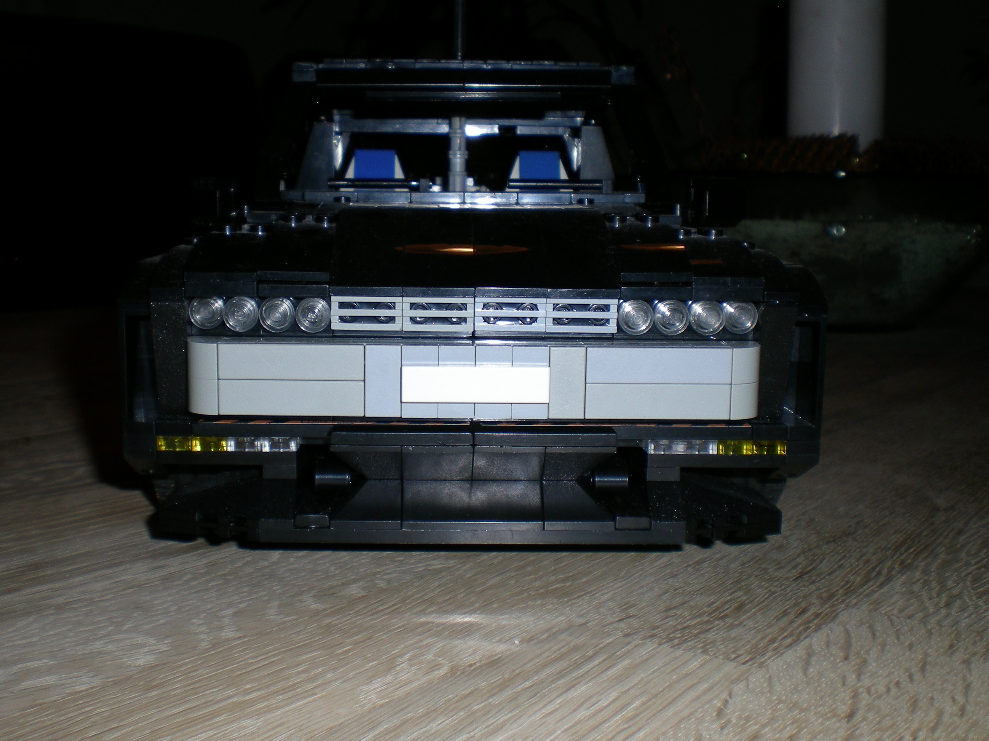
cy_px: 385
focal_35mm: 43
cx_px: 431
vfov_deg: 33.6
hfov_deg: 43.8
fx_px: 1228
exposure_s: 1/60
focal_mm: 6.3
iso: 50
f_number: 4.6
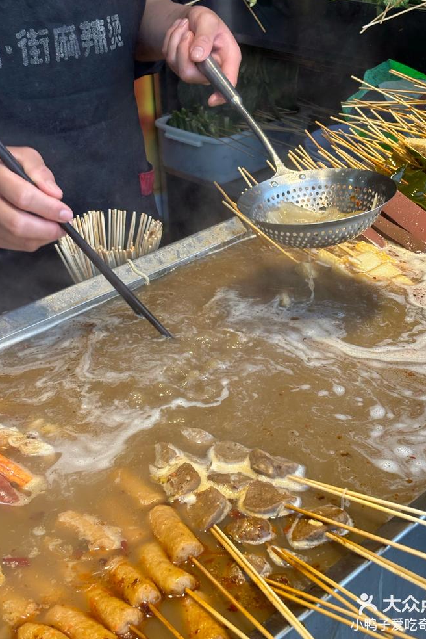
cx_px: 226
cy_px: 319
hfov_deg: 24.6
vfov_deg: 36.2
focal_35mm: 55
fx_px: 975
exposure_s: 1/100
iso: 25
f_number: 1.6
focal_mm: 5.96
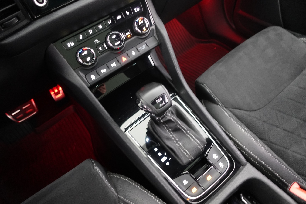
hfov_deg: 73.7
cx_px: 153
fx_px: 204
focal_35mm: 24
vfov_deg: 53.1
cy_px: 102
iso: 1250
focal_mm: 9.4
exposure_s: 1/8
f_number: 1.8
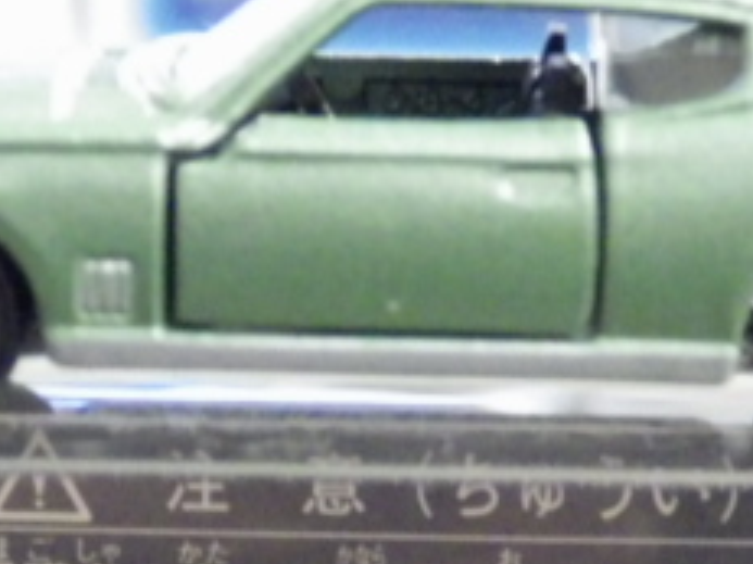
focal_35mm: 285
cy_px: 587
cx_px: 401
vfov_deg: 5.2
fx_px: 6196
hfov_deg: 7.0
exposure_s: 1/20
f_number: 4.6
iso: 1600
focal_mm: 18.4
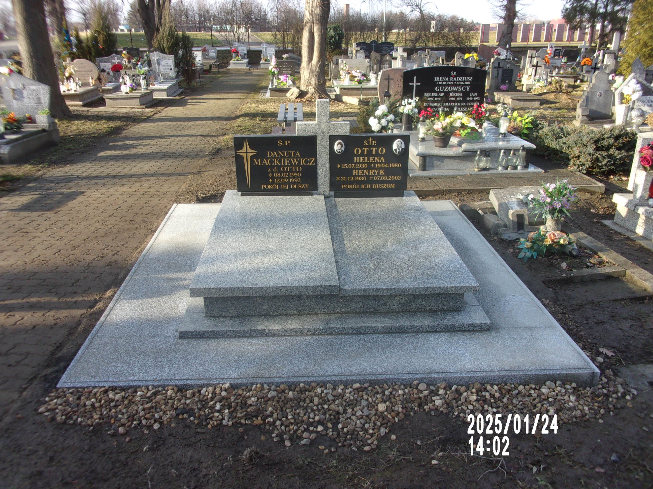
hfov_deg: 63.4
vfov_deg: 49.7
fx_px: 528
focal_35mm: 28
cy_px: 244
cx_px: 326
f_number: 3.9
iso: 80
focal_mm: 5.1
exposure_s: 1/120
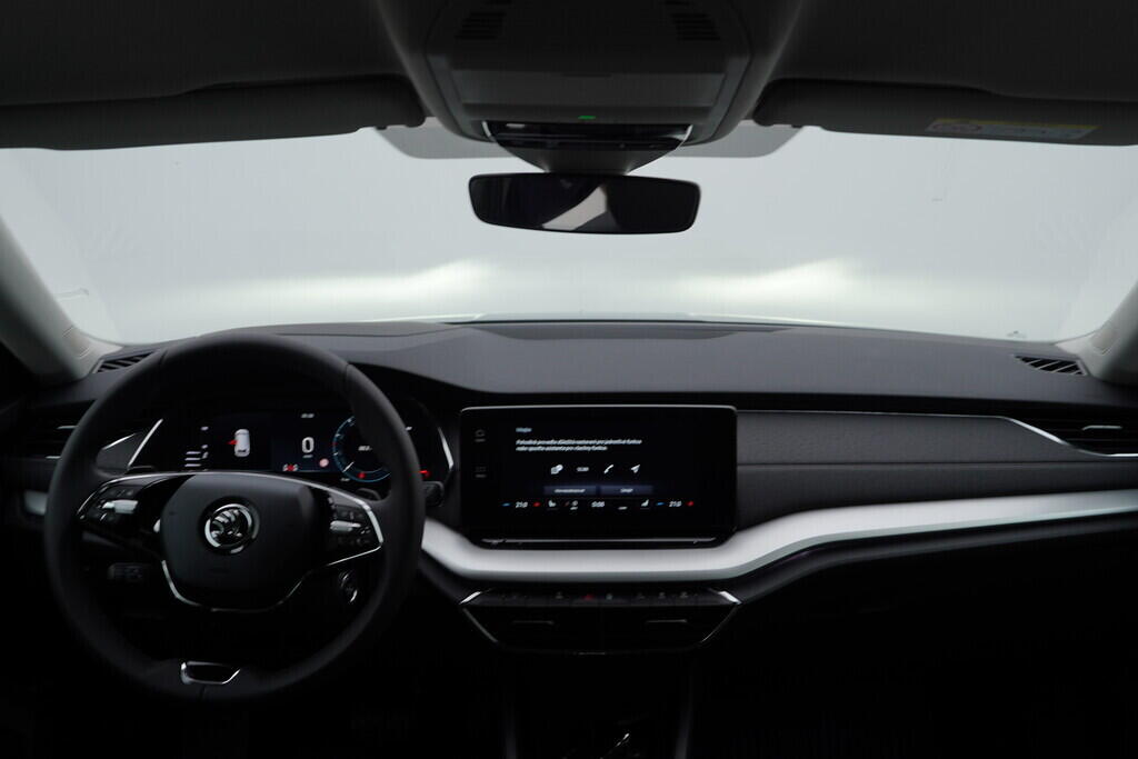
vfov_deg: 36.9
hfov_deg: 53.1
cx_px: 569
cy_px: 380
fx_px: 1138
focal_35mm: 36
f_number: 4
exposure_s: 1/80
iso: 125
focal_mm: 24
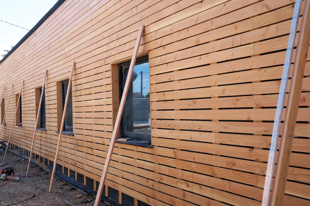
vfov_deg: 35.4
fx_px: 323
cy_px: 103
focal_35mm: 38
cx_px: 155
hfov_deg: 51.3
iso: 200
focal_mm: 25
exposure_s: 1/250
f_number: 8
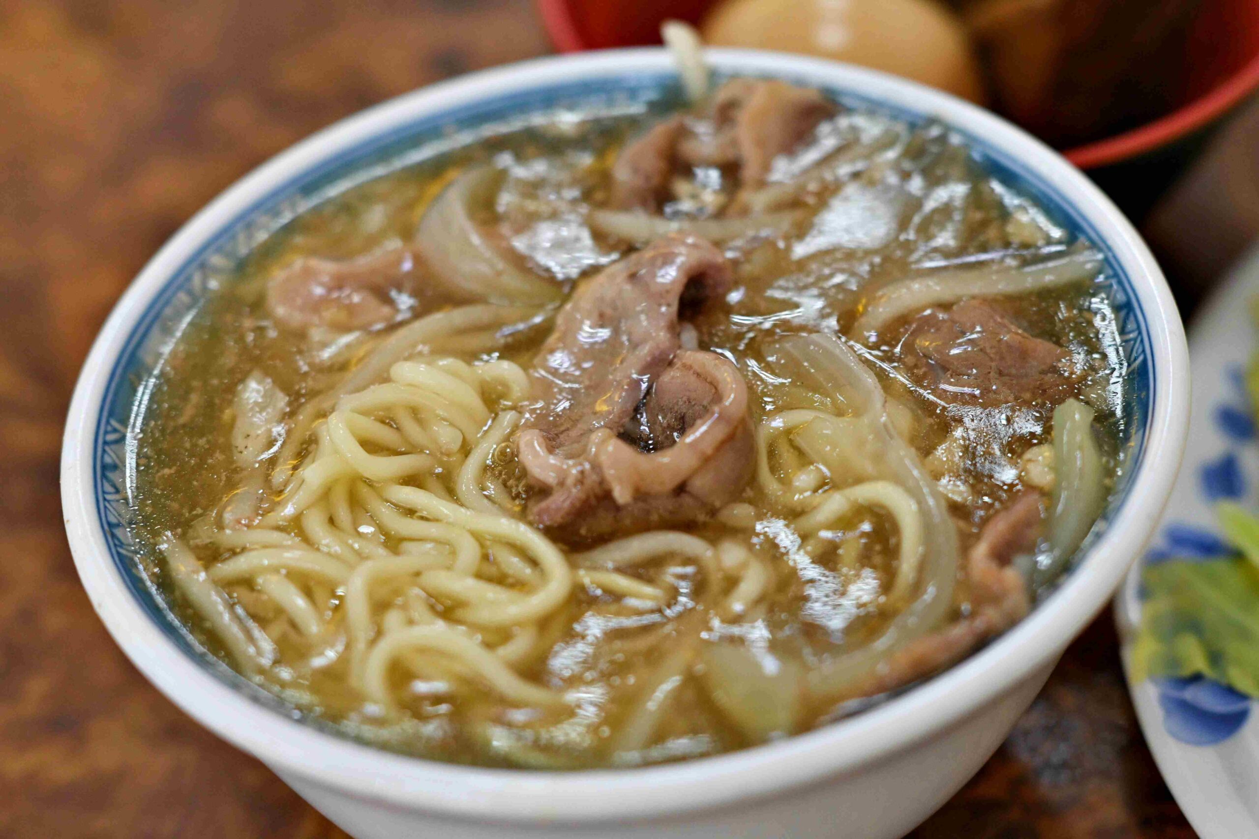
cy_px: 420
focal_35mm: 75
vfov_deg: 18.2
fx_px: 2623
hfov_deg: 27.0
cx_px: 630
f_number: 2.8
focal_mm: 50
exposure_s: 1/200
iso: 800
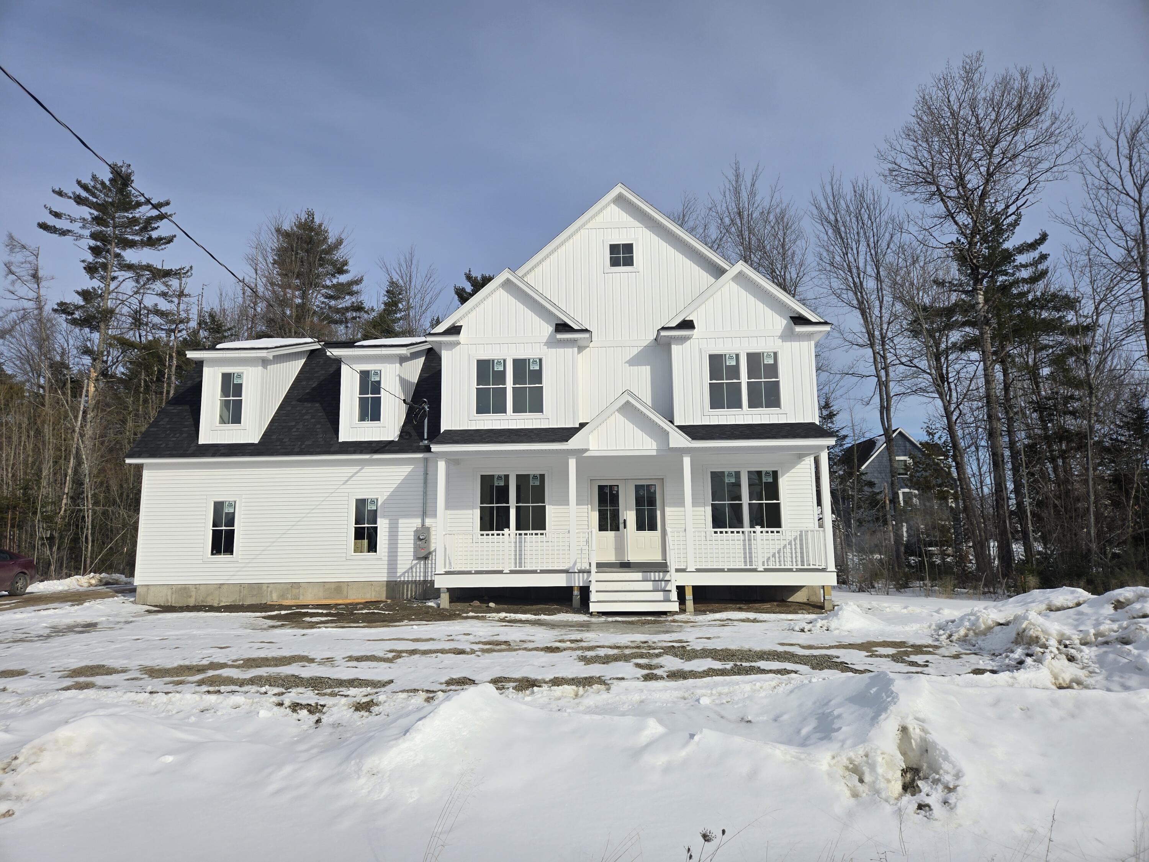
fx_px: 763
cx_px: 574
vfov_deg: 58.9
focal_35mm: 23
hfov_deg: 73.9
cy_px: 431
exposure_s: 1/3220
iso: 25
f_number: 1.8
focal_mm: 5.4
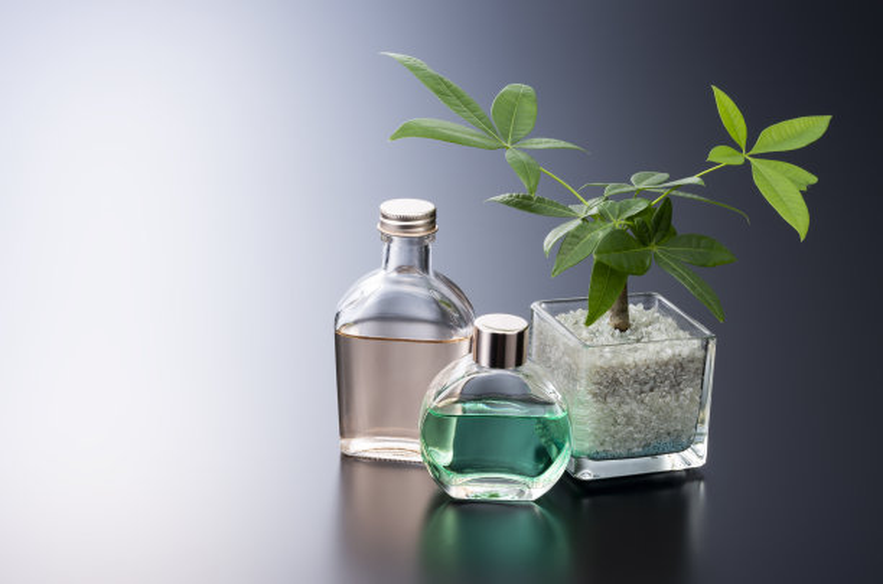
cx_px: 442
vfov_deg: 18.1
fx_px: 1835
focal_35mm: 75
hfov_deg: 27.1
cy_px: 292
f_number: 18
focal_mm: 50
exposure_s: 1/160
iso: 100
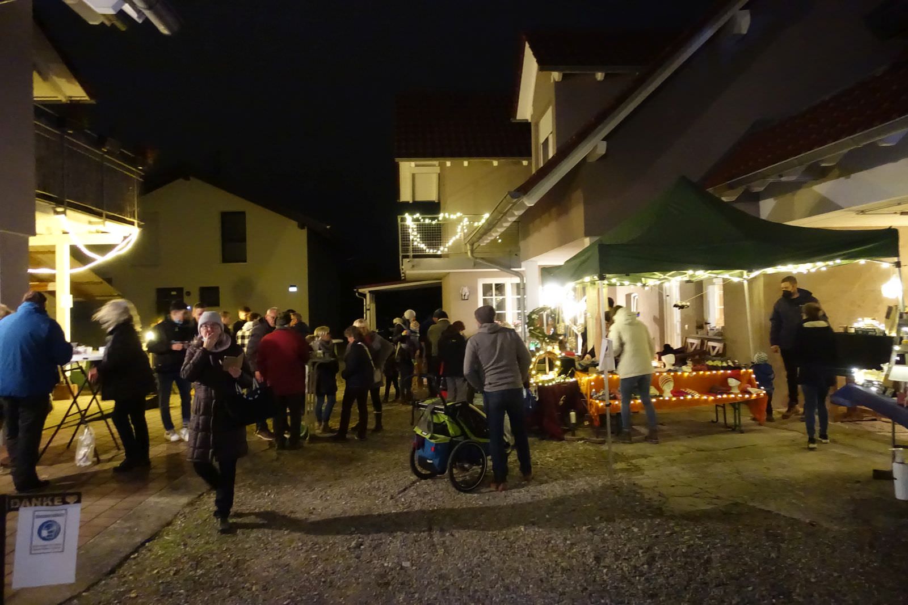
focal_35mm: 24
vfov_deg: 53.1
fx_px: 605
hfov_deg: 73.7
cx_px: 454
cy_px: 302
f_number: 1.8
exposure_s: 1/25
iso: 6400
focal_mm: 8.8
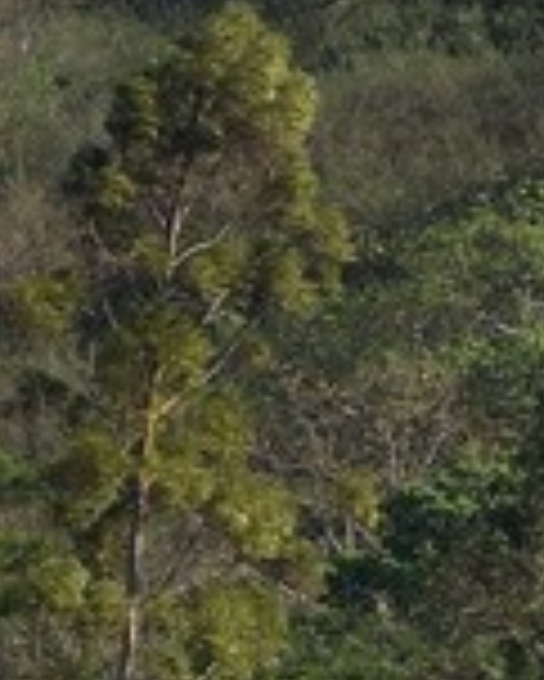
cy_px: 630
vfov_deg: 1.0
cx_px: -2810
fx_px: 39909
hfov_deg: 0.8
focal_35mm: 1985
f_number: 10
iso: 200
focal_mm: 200
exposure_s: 1/250
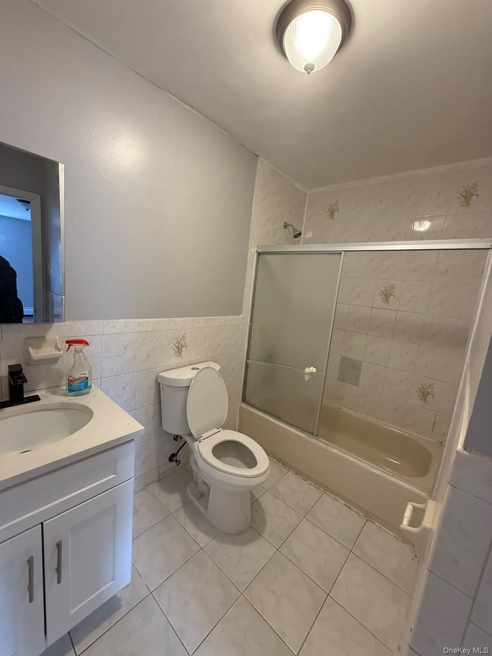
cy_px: 328
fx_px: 265
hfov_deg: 85.7
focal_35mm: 14
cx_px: 246
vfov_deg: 102.1
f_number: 2.2
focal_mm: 2.22
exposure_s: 1/60
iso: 250
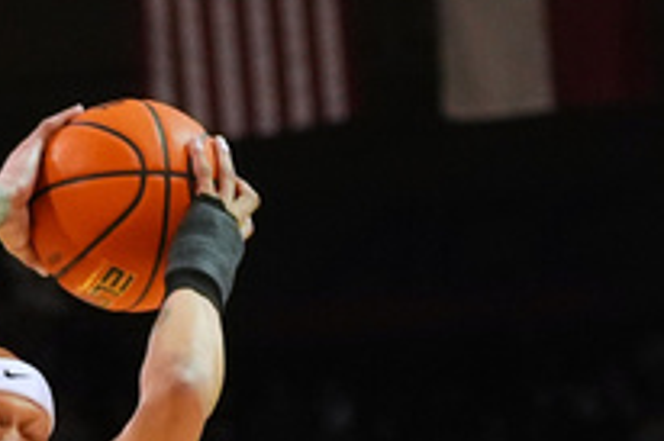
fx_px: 6413
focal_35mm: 348
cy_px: 819
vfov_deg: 3.9
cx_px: -129
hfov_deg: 5.9
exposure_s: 1/2000
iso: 4000
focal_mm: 70
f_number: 2.8
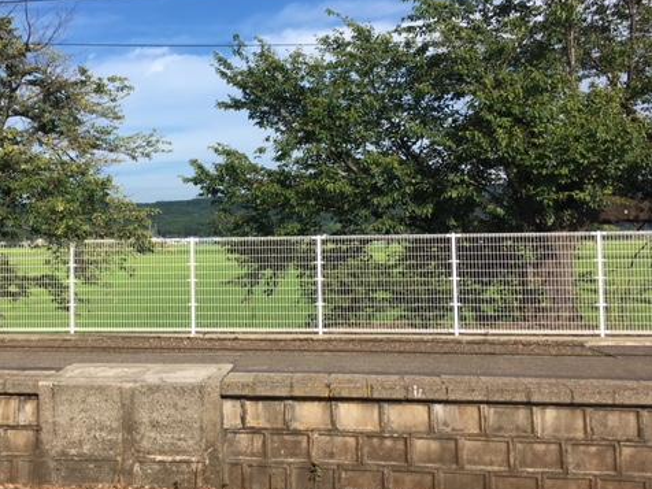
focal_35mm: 39
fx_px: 735
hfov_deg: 47.1
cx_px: 218
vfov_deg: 36.7
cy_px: 203
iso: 25
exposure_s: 1/1479
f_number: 2.2
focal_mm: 4.15
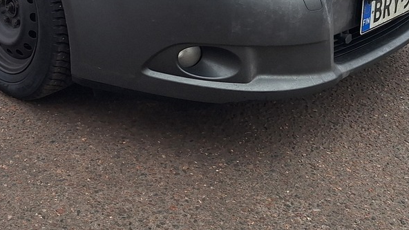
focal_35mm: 61
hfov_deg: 33.9
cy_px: -93
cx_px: 122
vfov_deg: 18.0
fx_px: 662
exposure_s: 1/499
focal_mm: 5.54
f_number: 1.8
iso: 40
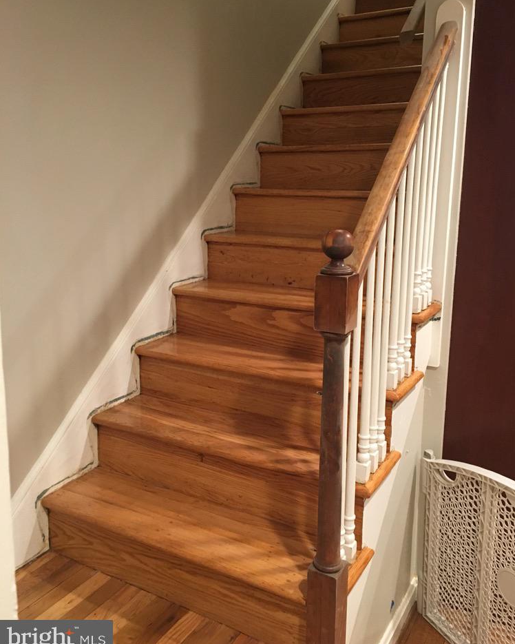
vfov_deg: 57.1
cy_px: 304
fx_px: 591
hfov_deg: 47.1
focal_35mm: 31
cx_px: 263
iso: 200
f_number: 2.2
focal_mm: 4.15
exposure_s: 1/24
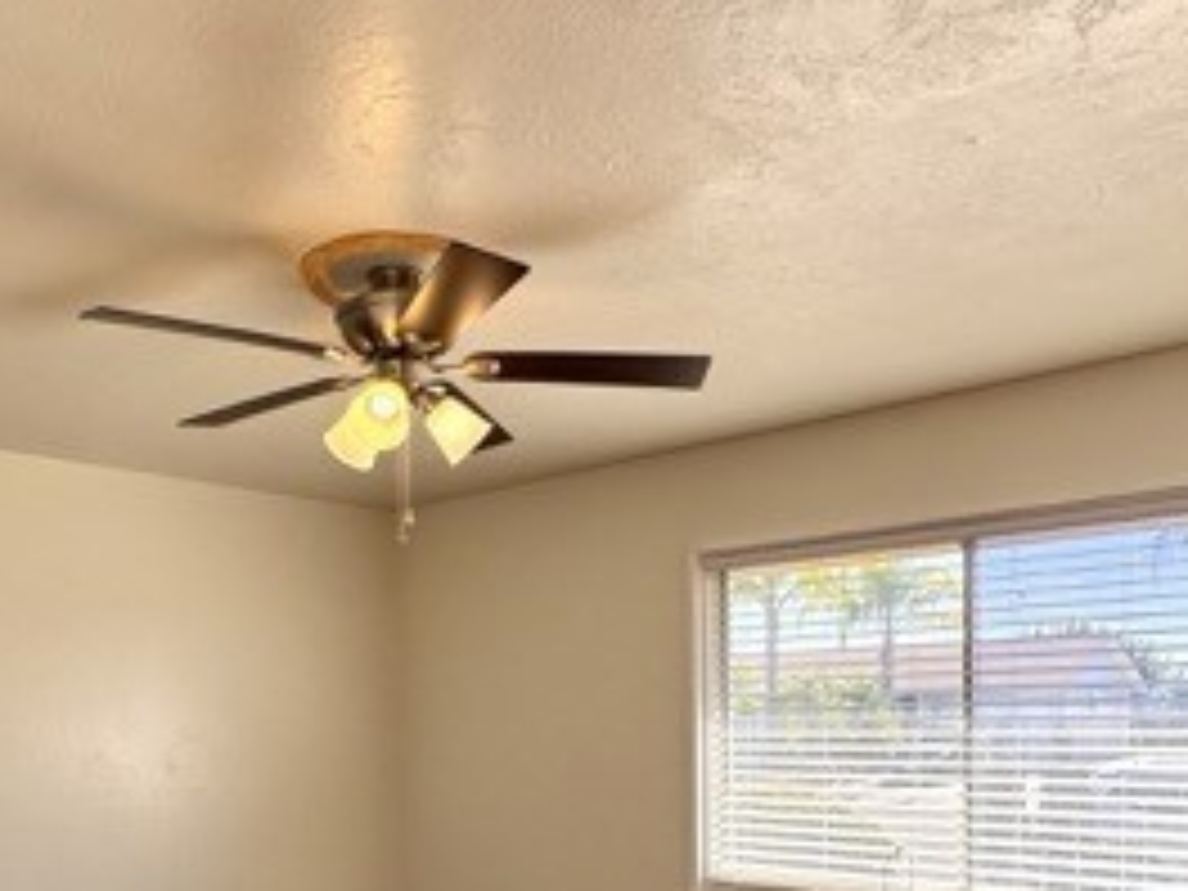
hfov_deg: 53.7
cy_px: 724
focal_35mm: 34
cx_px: 495
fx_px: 1167
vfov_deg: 40.0
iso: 40
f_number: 2.2
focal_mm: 2.22
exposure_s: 1/221
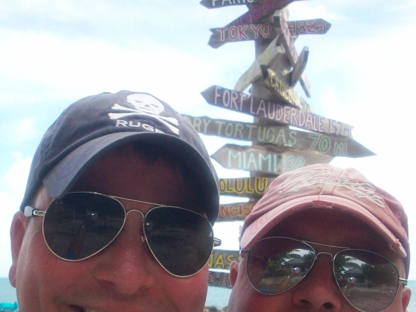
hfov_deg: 37.4
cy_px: 209
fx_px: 613
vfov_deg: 28.4
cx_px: 171
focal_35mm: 51
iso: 160
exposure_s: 1/982
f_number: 2.8
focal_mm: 6.2
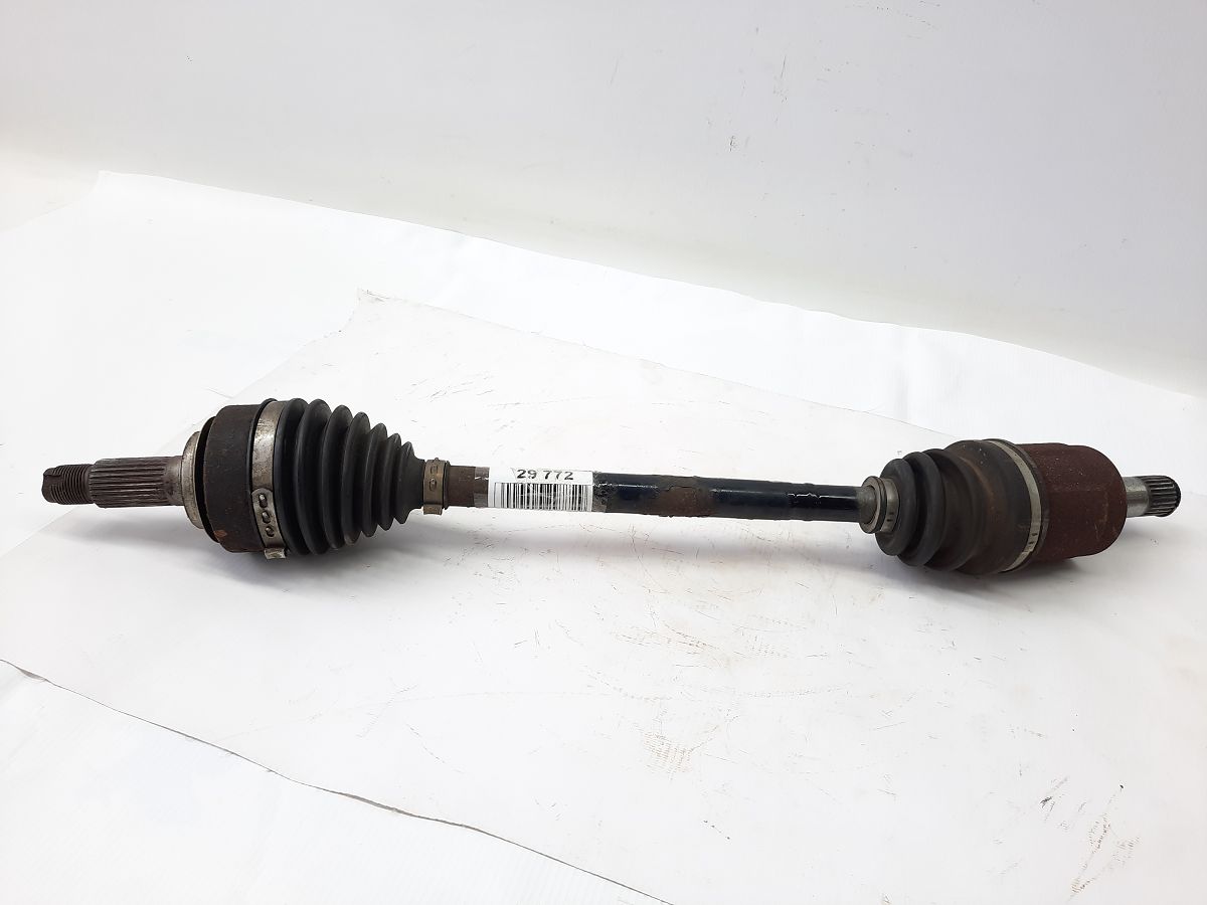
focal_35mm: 25
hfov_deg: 69.4
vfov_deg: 54.9
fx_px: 872
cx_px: 604
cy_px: 452
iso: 64
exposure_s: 1/50
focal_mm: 4.6
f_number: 2
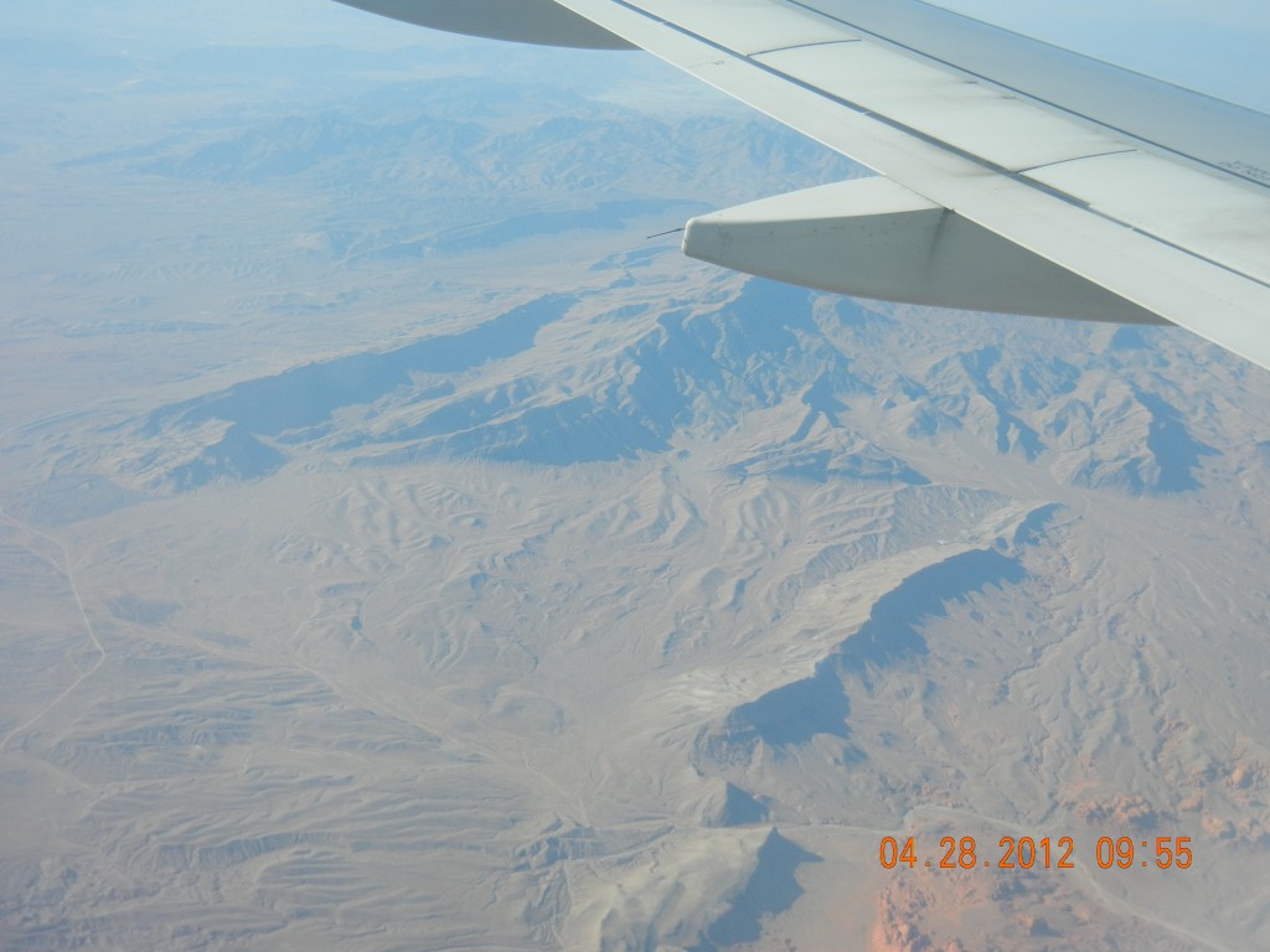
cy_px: 476
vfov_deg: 28.0
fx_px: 1908
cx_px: 635
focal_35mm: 52
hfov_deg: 36.8
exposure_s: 1/261
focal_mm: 9.3
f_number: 7.8
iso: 160
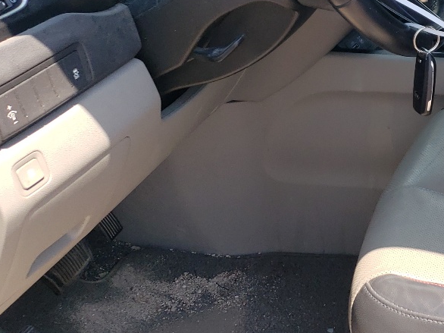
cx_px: 455
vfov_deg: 20.5
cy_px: 83
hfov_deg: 25.9
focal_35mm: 71
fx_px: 910
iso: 50
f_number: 1.5
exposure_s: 1/909
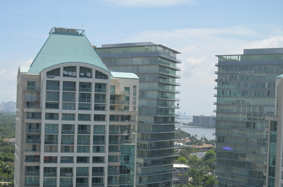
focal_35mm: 51
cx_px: 113
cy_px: 112
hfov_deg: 38.8
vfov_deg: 26.3
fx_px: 400
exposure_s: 1/250
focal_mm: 26
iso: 100
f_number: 5.6
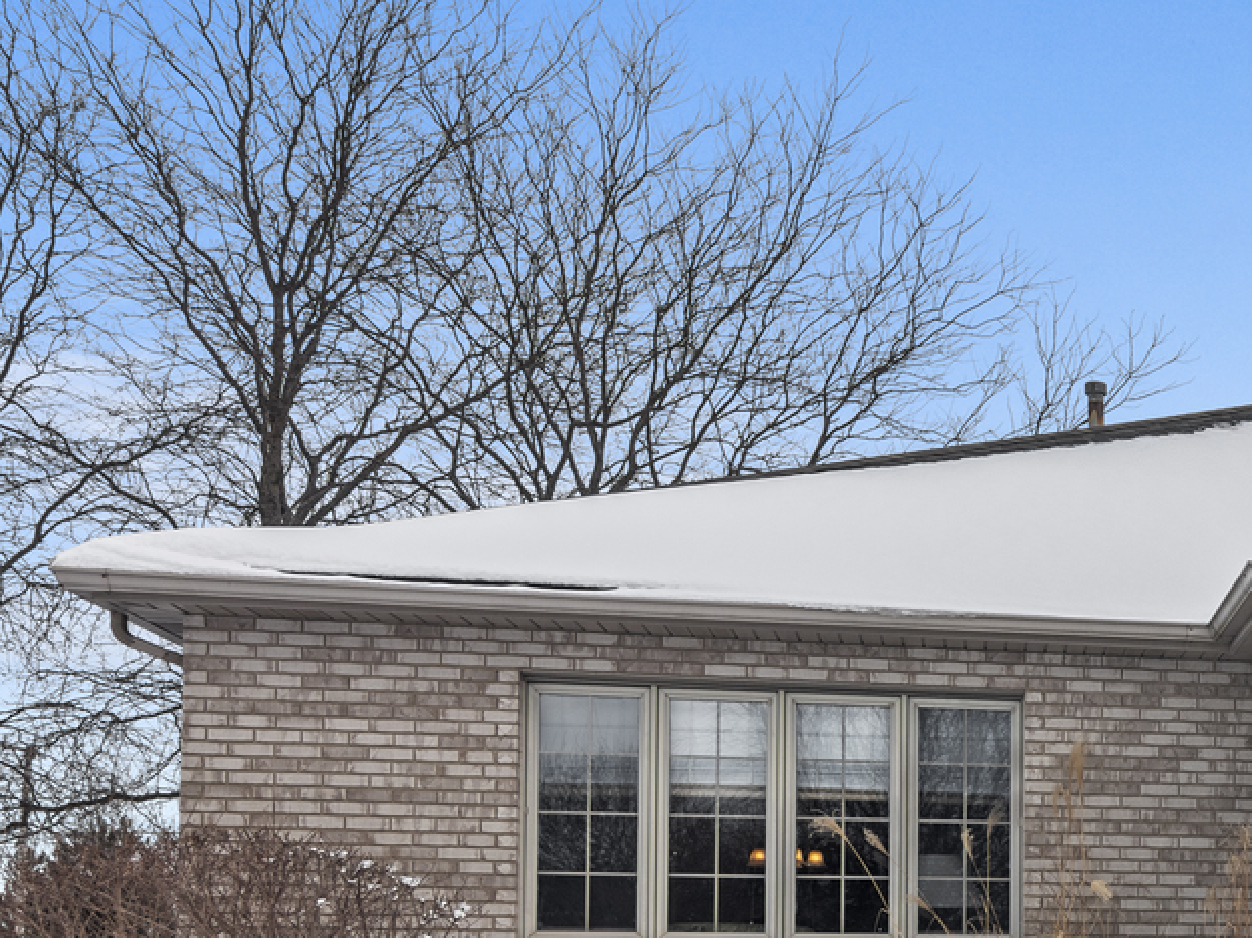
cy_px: 940
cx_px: 1551
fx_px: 1989
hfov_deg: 29.4
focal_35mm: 55
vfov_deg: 25.3
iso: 100
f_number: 9
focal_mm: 15
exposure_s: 1/160
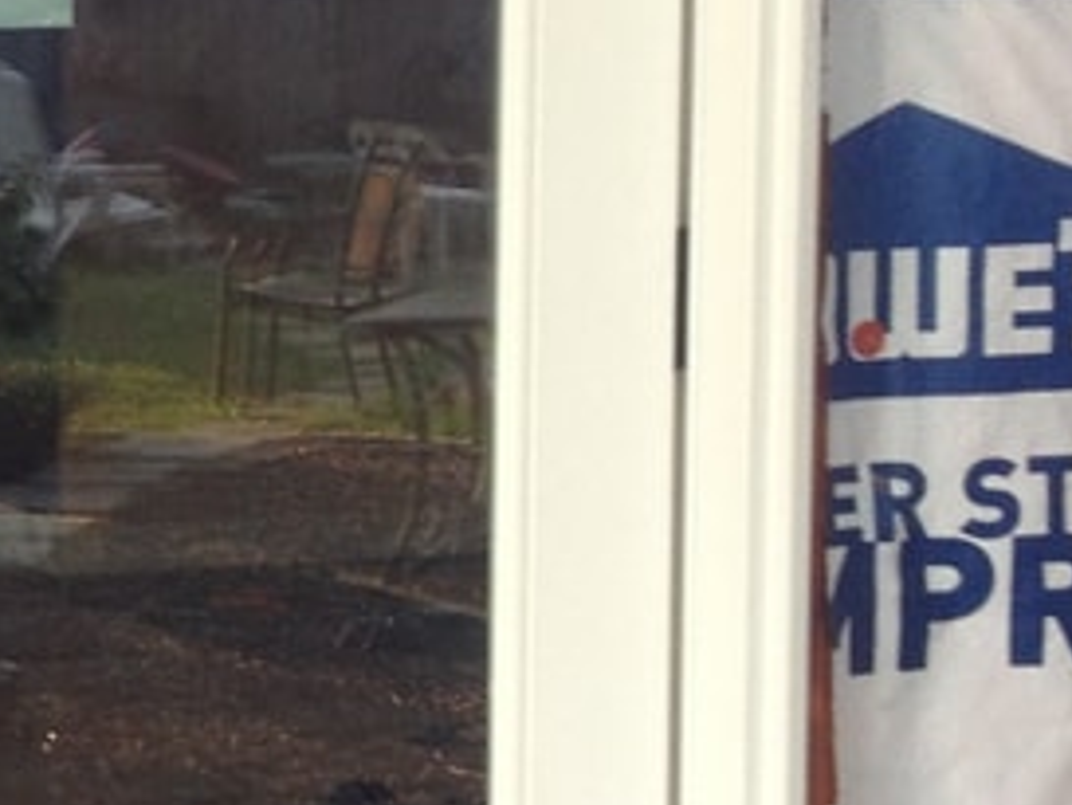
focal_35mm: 171
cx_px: -760
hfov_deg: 10.9
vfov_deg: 8.7
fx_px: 5298
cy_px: 318
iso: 50
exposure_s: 1/60
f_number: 2.4
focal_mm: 4.28
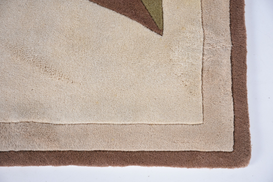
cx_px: 136
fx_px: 751
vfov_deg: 13.8
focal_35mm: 99
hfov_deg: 20.6
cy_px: 91
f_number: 7.1
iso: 100
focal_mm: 66
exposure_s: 1/60
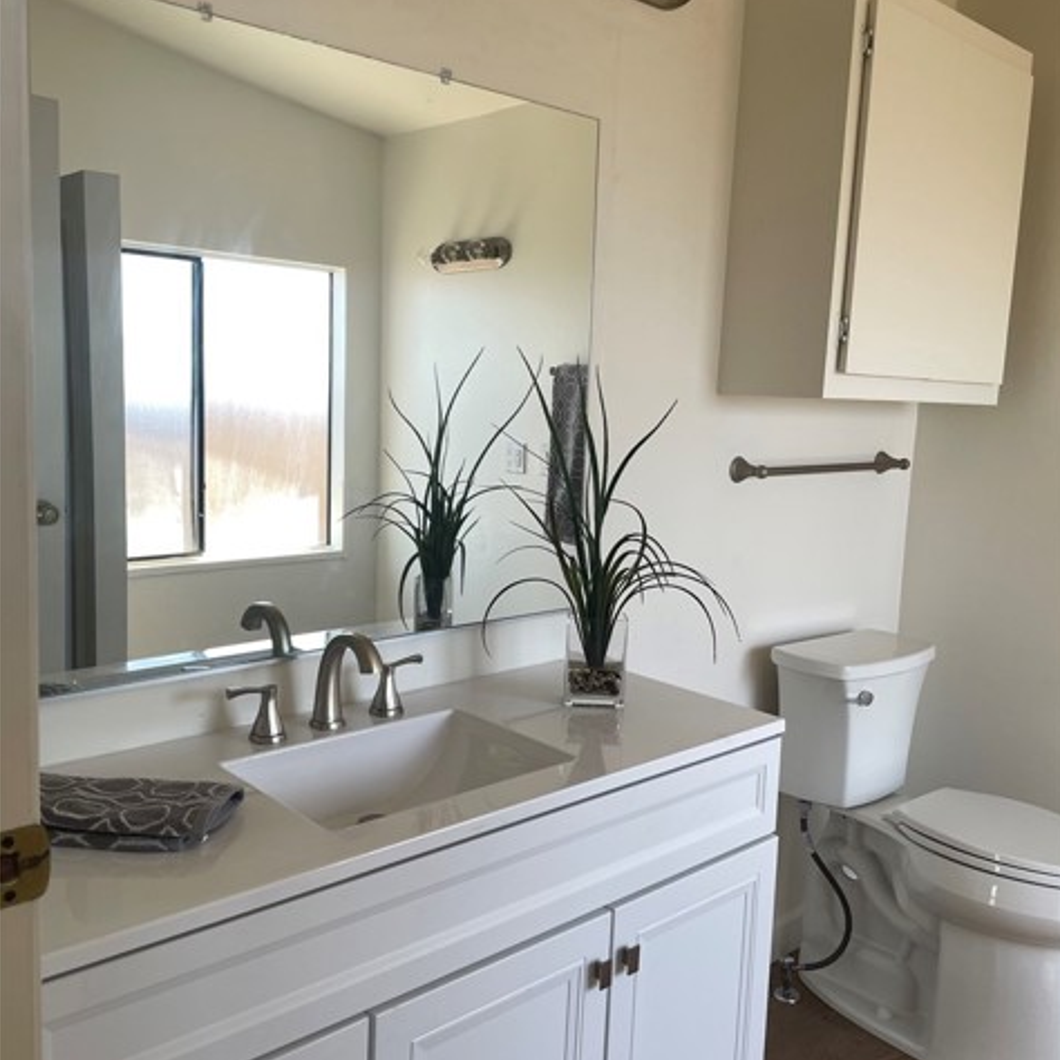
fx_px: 1074
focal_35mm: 31
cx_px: 534
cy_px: 523
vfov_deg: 52.5
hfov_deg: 52.5
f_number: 1.6
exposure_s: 1/168
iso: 32
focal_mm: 4.2
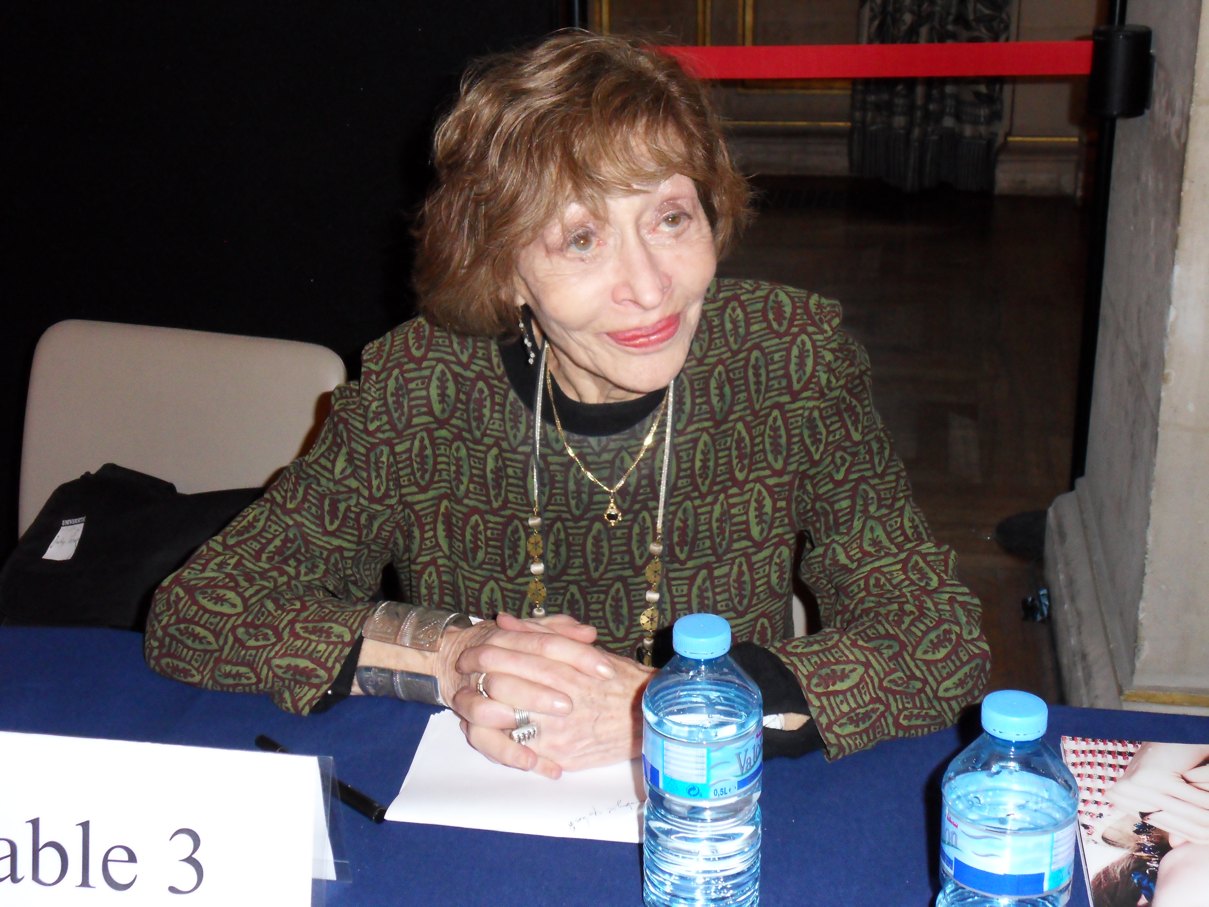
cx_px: 604
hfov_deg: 36.8
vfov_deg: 28.0
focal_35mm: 52
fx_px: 1816
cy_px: 454
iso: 400
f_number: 4.5
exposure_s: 1/60
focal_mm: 9.1
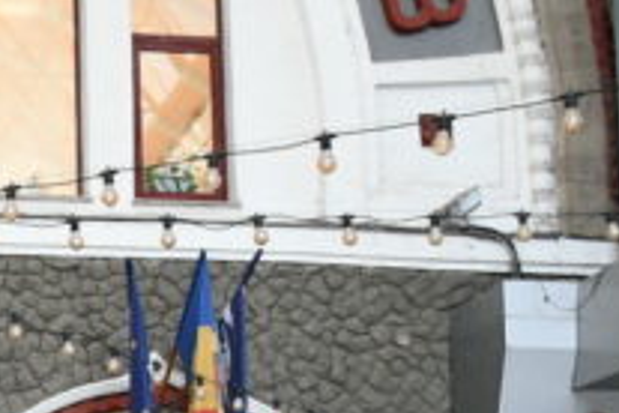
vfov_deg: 12.9
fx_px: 1719
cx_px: -248
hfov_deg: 18.6
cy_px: 643
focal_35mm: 100
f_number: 4
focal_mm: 18
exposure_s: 1/500
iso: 2500
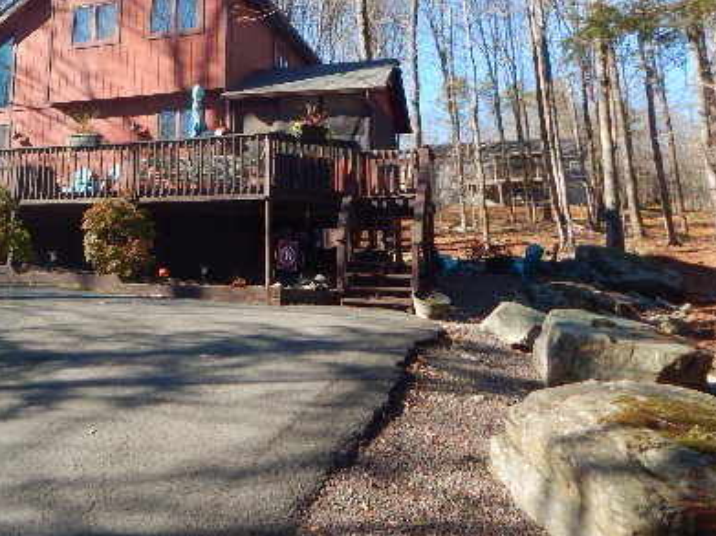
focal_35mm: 36
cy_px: 101
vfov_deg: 38.1
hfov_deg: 49.1
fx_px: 744
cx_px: 170
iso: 125
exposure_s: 1/500
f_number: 3
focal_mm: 4
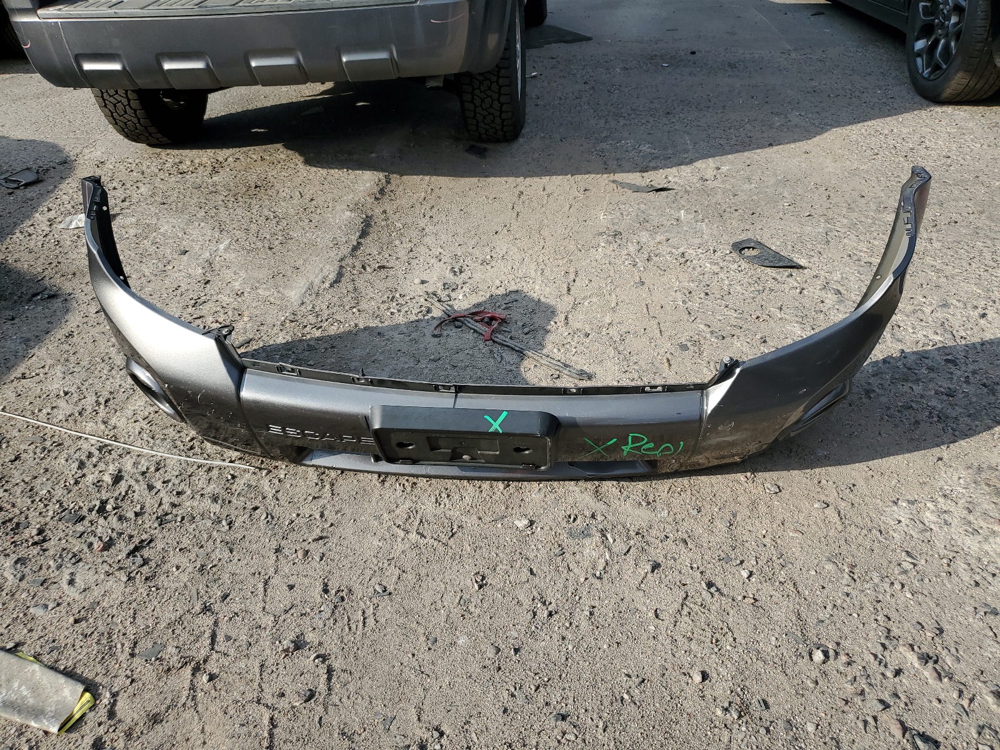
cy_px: 375
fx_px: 751
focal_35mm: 26
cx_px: 500
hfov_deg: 67.3
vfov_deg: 53.1
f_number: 1.5
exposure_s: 1/2500
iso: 50
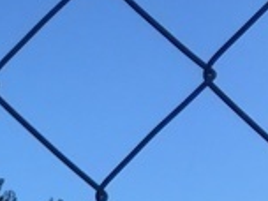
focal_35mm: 196
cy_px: 548
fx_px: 1517
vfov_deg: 7.0
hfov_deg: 9.1
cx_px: -372
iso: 25
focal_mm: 4.15
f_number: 2.2
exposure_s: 1/884
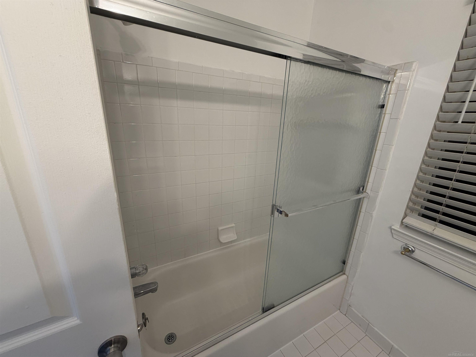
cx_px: 238
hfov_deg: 102.1
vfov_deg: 85.7
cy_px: 178
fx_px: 193
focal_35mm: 14
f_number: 2.2
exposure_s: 1/120
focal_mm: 2.22
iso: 125
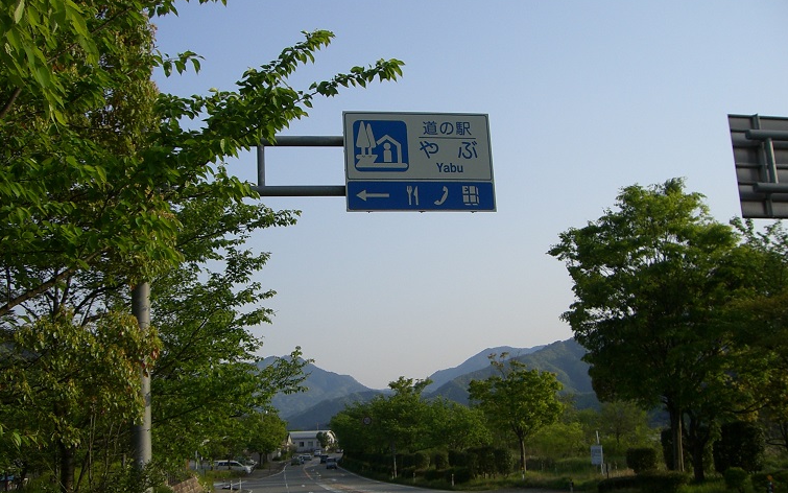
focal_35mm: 41
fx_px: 881
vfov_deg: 31.2
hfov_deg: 48.2
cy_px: 269
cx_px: 398
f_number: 4.3
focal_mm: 6.2
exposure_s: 1/640
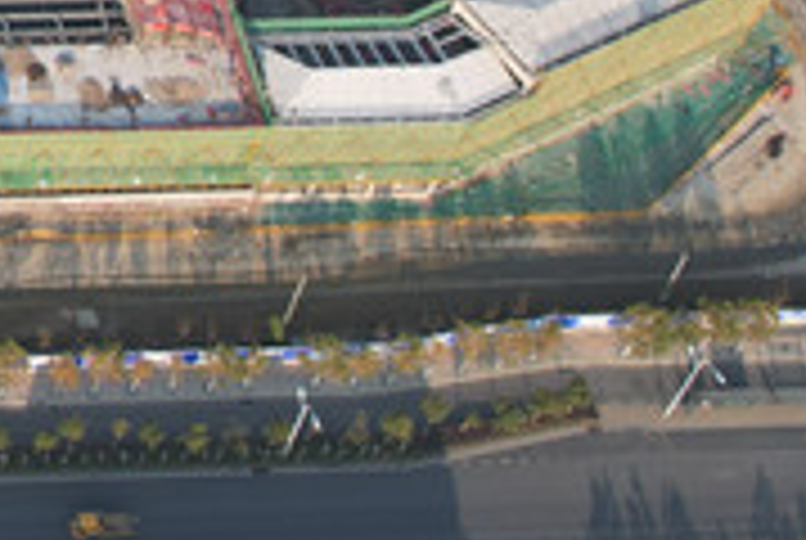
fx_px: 2063
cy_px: -486
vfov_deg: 13.2
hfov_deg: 19.1
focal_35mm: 92
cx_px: -441
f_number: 2.8
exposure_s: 1/800
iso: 100
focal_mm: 8.38
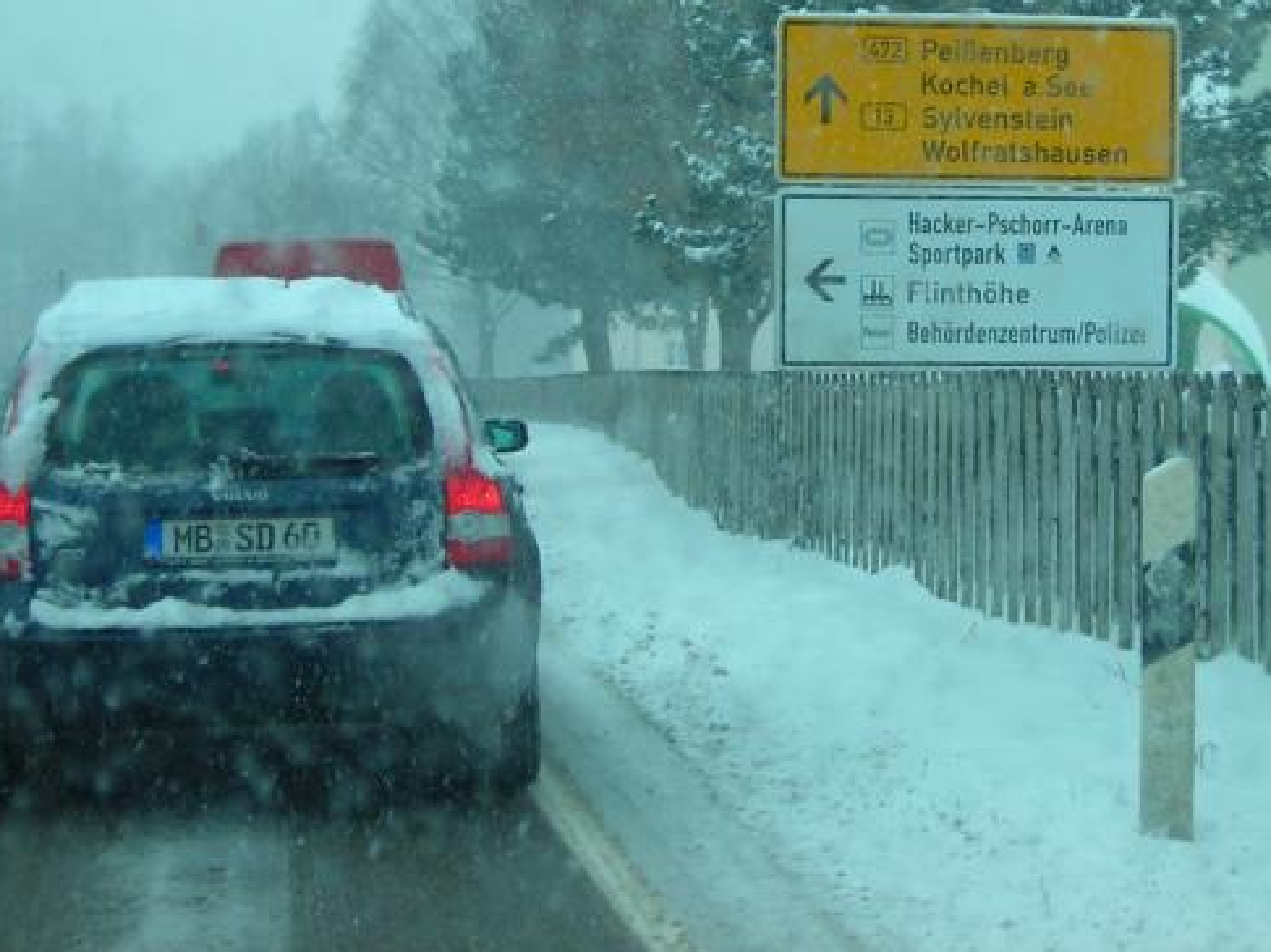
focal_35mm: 107
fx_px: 3927
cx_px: 939
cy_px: 173
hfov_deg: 18.3
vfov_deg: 13.7
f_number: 3.9
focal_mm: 10.8
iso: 50
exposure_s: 1/233
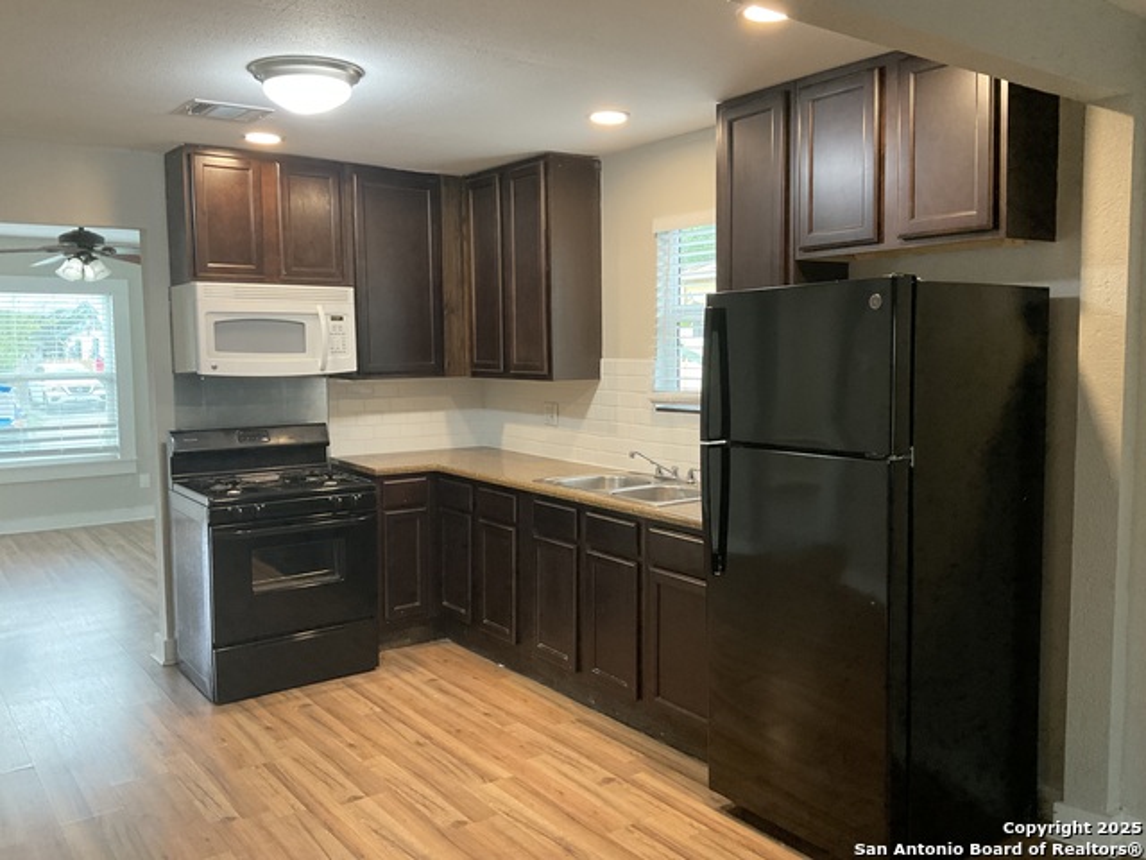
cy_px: 430
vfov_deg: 48.2
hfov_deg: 61.7
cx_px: 573
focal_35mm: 29
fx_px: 960
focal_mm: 3
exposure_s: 1/60
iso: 250
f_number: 1.8
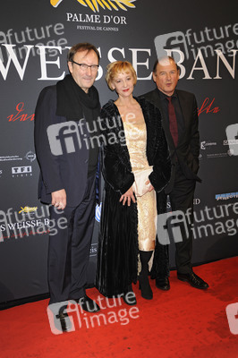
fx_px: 417
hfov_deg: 31.8
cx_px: 119
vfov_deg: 46.4
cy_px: 179
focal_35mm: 42
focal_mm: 42
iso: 640
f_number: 6.3
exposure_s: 1/200
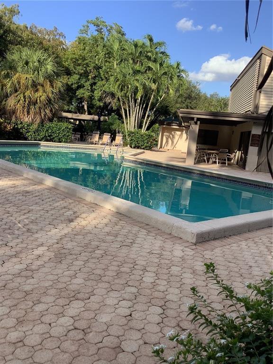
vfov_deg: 58.4
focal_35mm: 31
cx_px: 136
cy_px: 182
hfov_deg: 45.4
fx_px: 326
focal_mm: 3.3
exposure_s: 1/617
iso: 25
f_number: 2.4
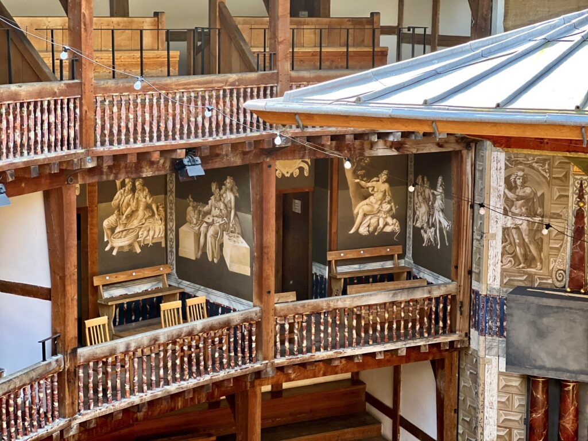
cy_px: 220
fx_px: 1308
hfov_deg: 25.3
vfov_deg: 19.1
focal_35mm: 77
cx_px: 294
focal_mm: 9
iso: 250
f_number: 2.8
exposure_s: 1/105
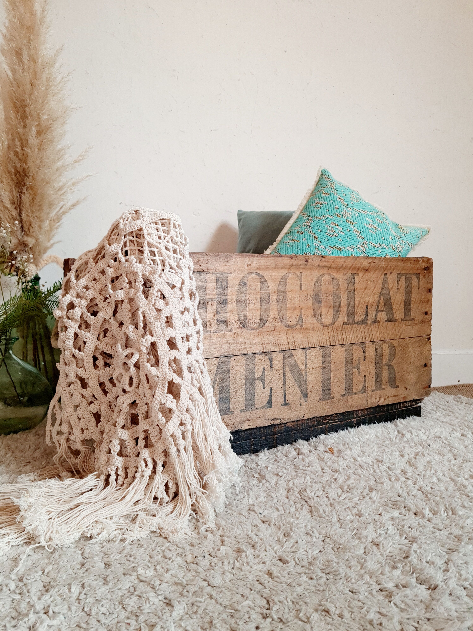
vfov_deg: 67.3
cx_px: 236
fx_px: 474
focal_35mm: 26
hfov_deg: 53.1
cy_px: 316
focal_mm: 5.4
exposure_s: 1/50
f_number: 1.8
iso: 200
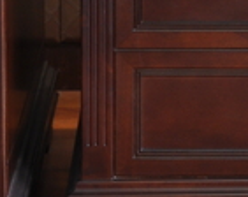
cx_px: 248
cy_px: -213
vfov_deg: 5.0
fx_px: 2196
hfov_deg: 6.4
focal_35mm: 300
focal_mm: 30
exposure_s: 1/30
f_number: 4.2
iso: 200
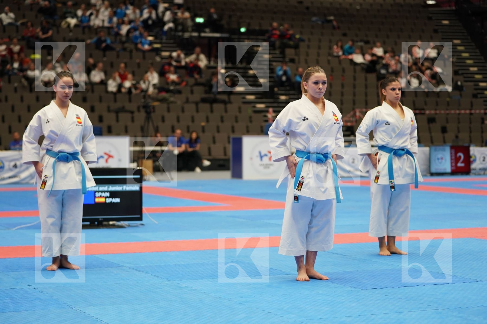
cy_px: 162
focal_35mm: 83
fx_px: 1123
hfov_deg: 24.5
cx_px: 244
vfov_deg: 16.5
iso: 1250
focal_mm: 83
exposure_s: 1/500
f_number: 2.8
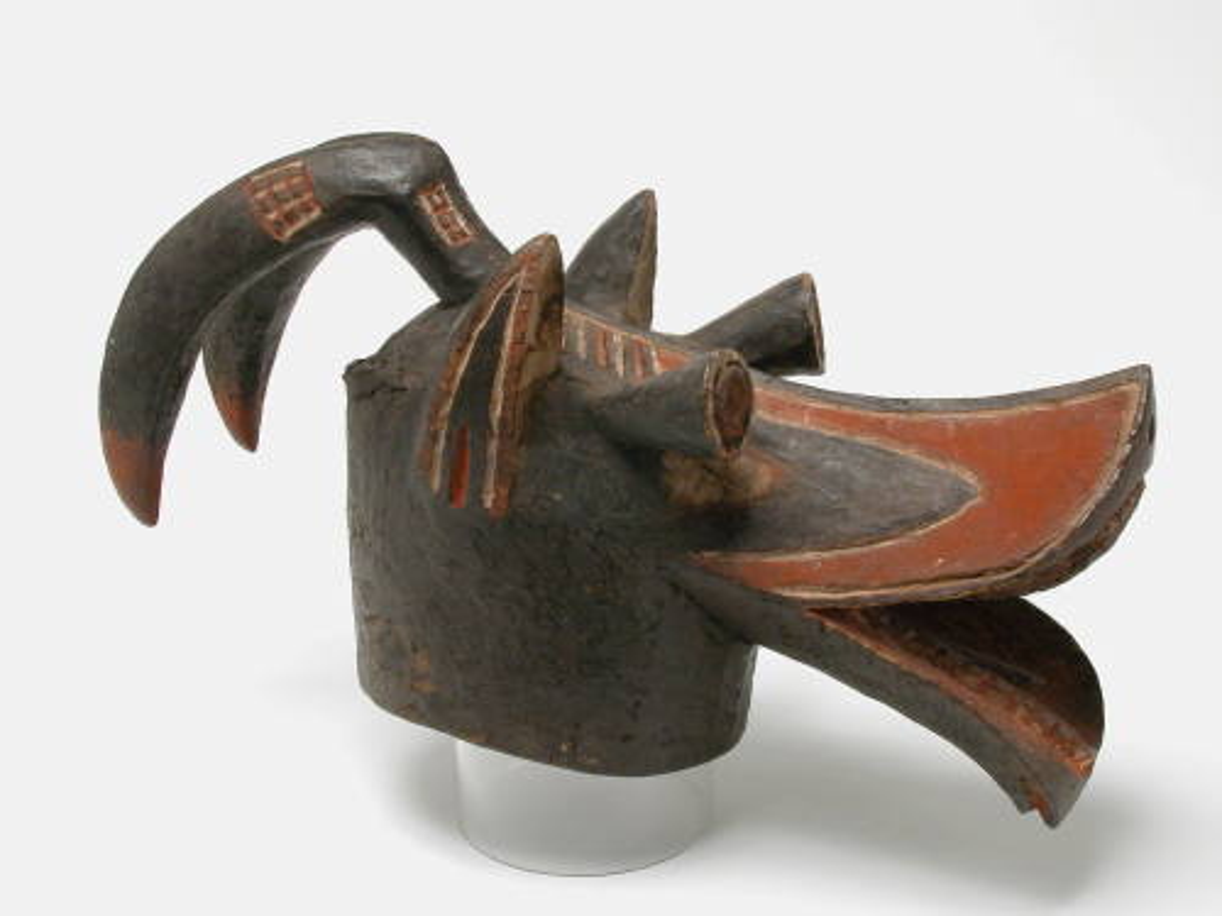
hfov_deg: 32.7
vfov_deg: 24.8
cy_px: 458
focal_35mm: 59
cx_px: 611
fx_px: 2083
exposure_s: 1/2.5
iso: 100
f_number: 7.6
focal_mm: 14.9
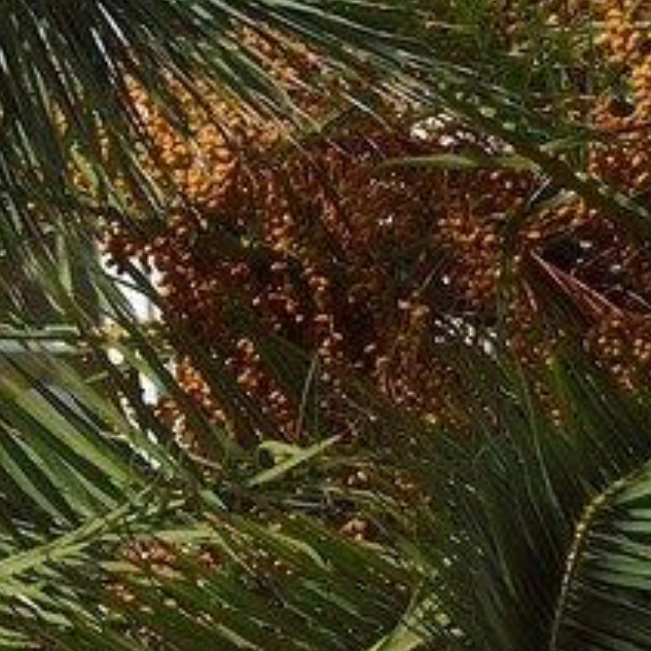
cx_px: -1783
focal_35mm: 450
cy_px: -497
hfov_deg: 3.7
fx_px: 9575
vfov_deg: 3.9
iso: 200
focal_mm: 70
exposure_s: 1/320
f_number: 11
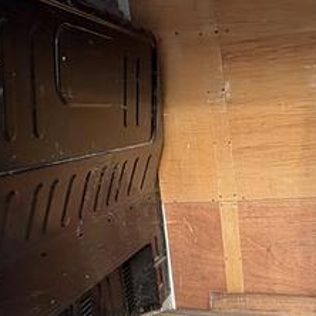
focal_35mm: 50
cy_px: 239
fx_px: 516
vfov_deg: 33.3
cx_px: 289
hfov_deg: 32.2
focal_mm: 2.22
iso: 50
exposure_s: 1/125
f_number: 2.2
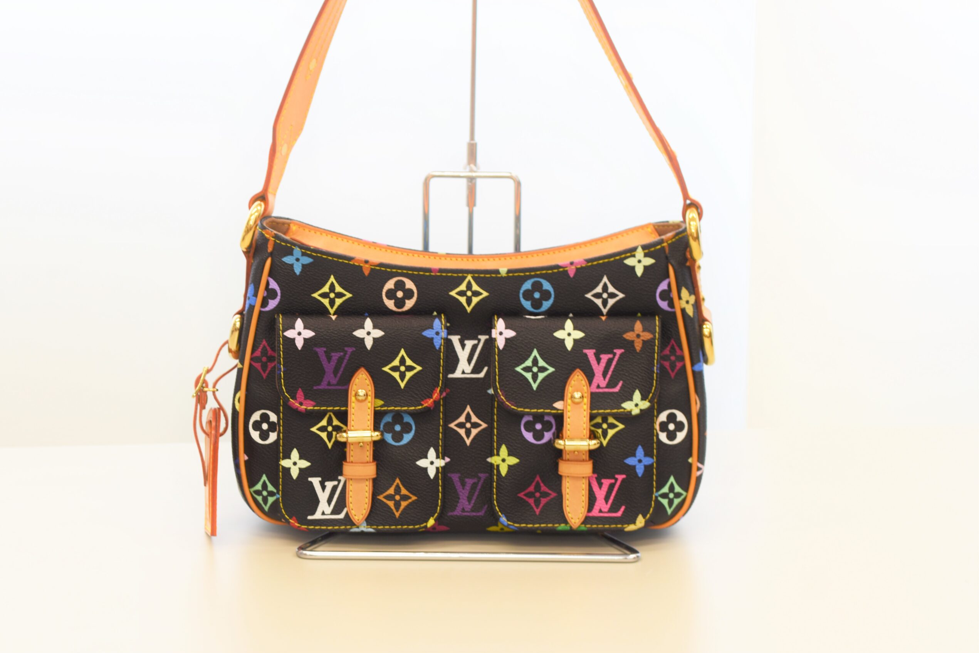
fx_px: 3698
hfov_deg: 15.1
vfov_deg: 10.1
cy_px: 326
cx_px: 487
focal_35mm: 136
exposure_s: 1/25
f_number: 5
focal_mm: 90
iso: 100
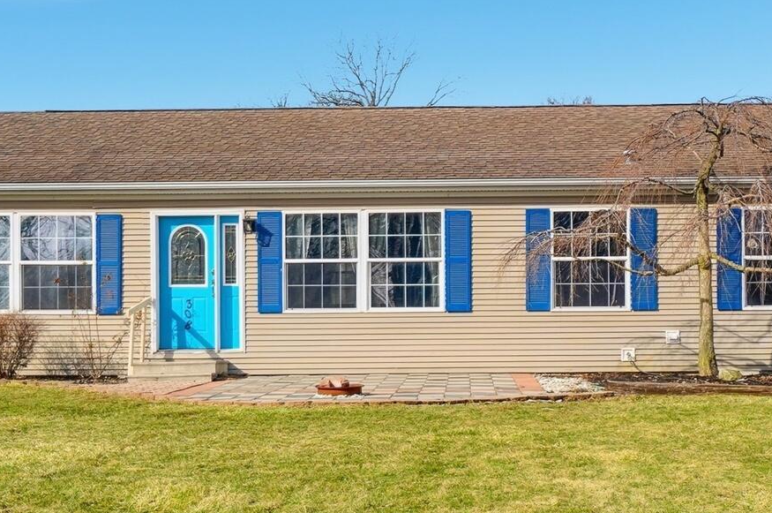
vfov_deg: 27.9
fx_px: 1028
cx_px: 448
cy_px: 202
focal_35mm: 48
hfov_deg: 41.0
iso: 125
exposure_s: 1/3200
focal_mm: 14
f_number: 10
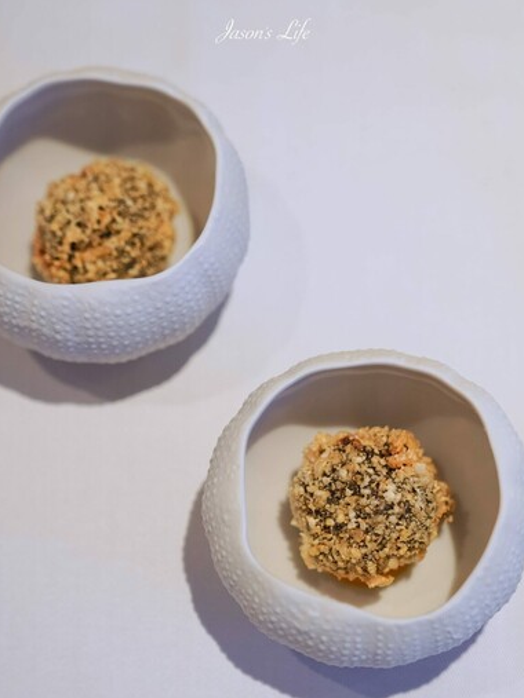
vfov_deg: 22.5
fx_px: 1757
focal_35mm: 87
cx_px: 263
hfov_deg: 17.0
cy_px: 384
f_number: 2.8
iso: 500
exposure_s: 1/60
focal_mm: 54
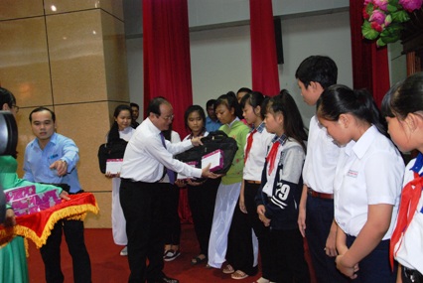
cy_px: 142
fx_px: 423
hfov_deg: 53.1
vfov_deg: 37.0
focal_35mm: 36
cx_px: 212
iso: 1250
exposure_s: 1/60
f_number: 5.6
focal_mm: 24
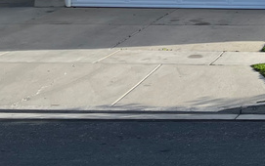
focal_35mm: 104
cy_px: -58
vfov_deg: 12.2
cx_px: 406
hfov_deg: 17.7
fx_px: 752
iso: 50
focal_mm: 5.1
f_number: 1.6
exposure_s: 1/2024
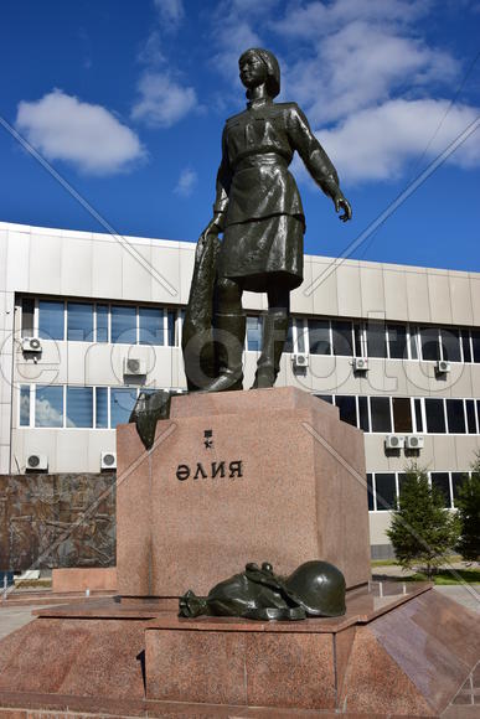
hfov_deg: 34.2
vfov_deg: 49.5
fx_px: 779
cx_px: 240
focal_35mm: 39
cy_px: 360
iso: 100
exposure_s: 1/320
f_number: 9
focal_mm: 26
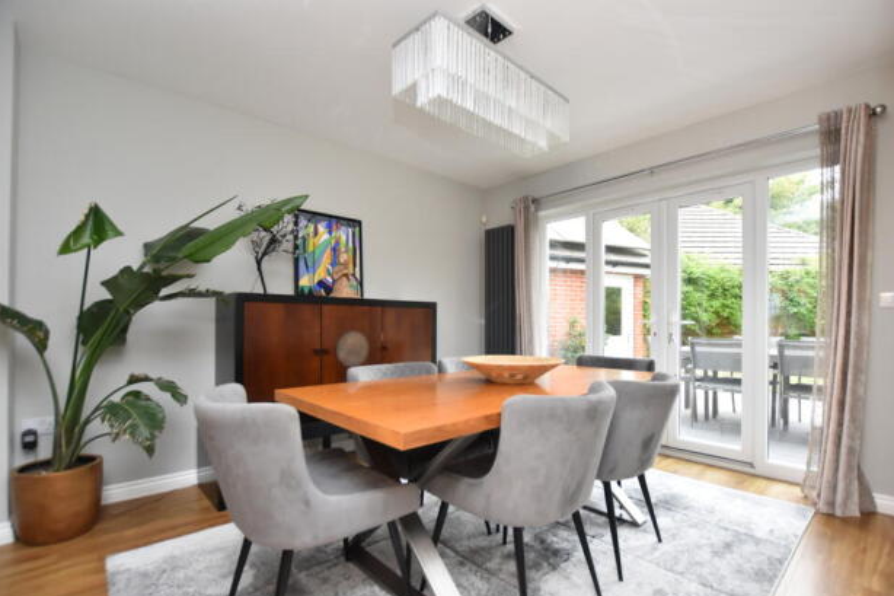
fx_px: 397
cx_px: 464
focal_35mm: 16
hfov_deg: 96.7
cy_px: 317
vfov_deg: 73.6
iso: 800
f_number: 3.5
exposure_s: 1/160
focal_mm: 10
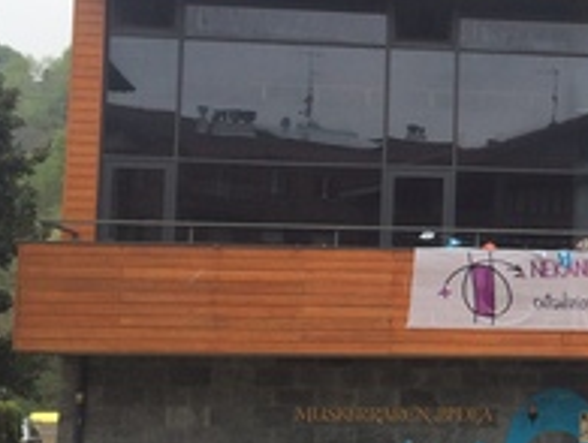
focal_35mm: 95
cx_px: 826
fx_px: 1617
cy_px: 250
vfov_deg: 15.6
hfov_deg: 18.7
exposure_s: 1/612
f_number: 2.2
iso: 32
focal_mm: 4.15
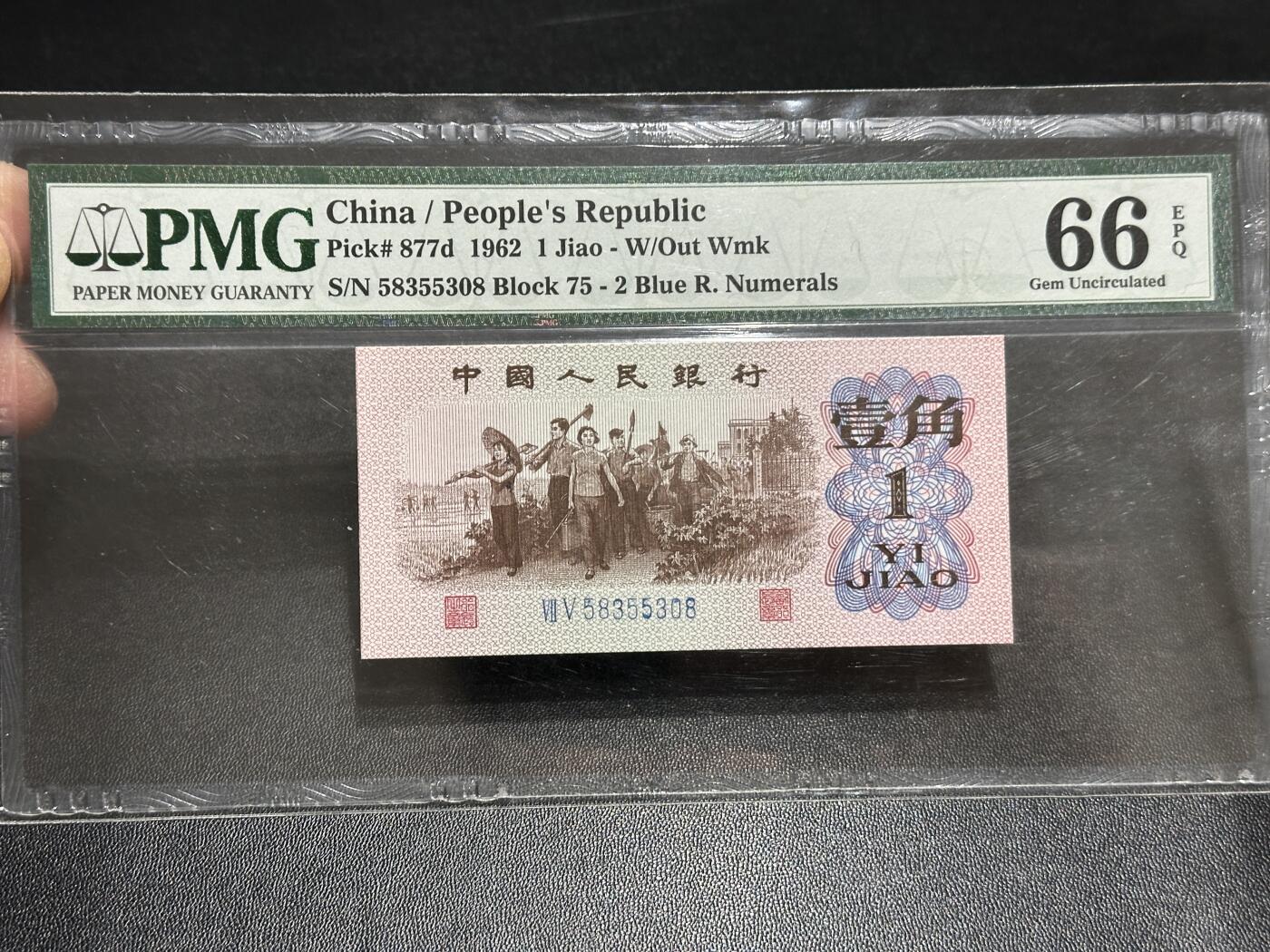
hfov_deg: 39.7
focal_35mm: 48
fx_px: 1761
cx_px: 635
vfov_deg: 30.3
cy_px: 476
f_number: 1.78
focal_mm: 6.86
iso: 160
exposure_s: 1/50
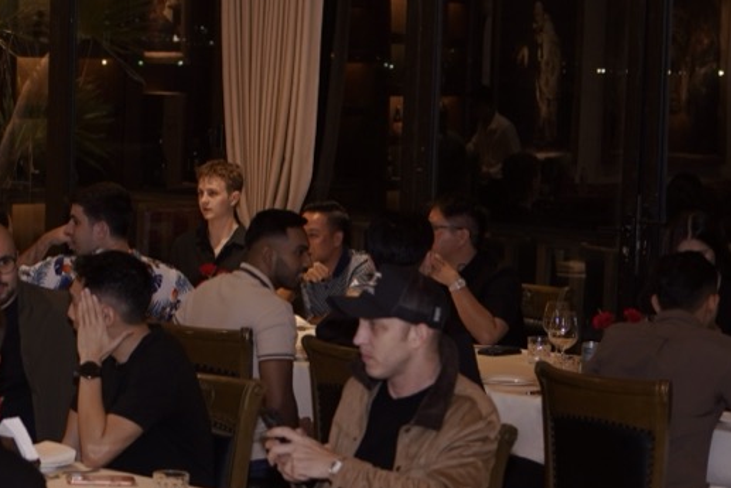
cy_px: 207
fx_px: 2254
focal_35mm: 111
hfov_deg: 18.1
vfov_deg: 12.3
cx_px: 52
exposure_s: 1/100
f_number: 2.8
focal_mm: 41
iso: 800
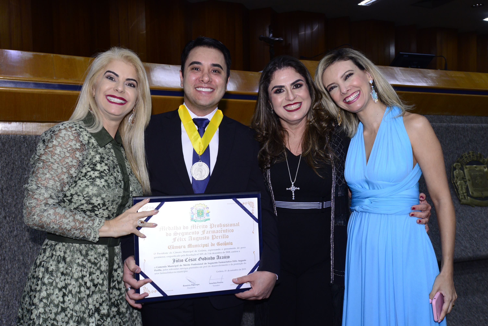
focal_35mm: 32
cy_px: 163
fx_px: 434
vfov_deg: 41.1
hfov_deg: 58.7
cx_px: 244
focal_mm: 32
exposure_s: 1/125
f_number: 7.1
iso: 1600
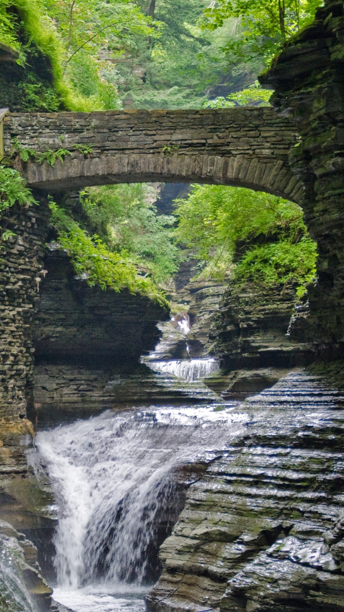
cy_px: 426
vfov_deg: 17.1
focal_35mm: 125
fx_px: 2027
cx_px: 82
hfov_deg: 9.7
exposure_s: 1/60
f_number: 4.8
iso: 560
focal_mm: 42
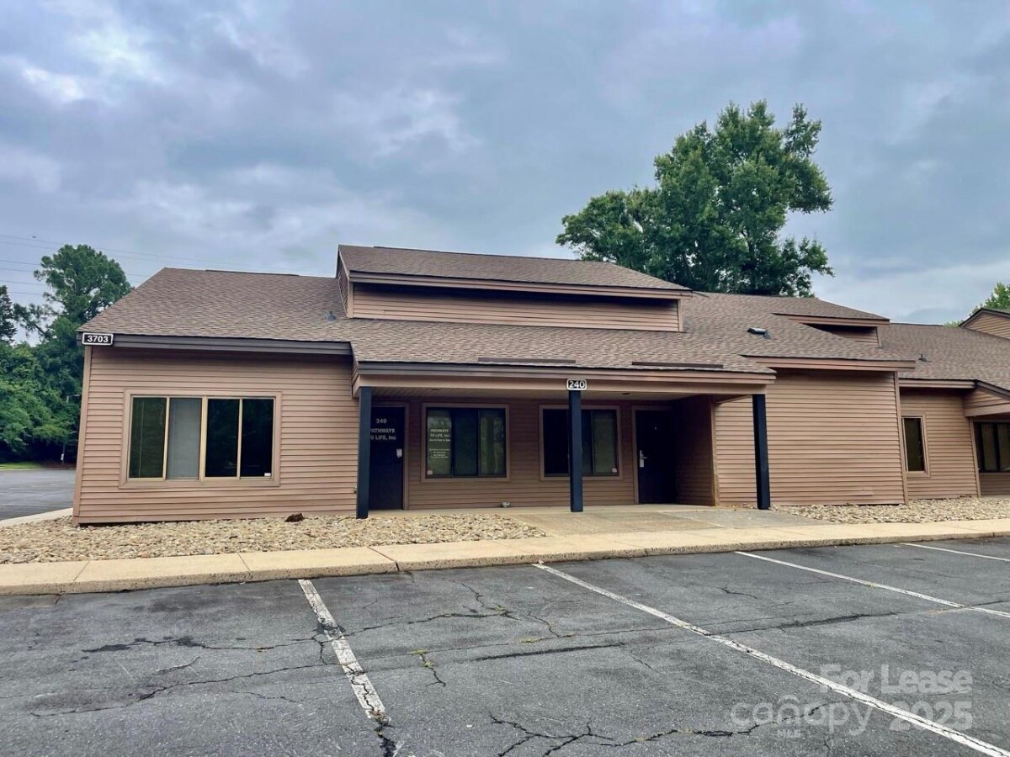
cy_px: 378
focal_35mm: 25
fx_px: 729
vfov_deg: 54.9
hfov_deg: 69.4
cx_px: 505
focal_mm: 5.1
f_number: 1.6
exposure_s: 1/2488
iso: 32
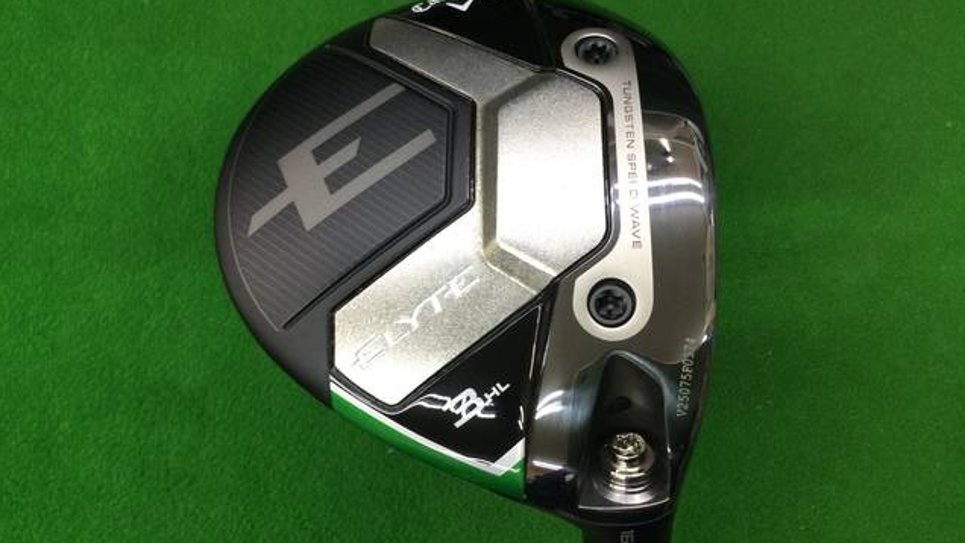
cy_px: 287
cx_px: 482
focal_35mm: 34
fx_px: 870
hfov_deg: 58.0
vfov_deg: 34.7
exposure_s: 1/30
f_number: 2.4
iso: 64
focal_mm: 3.3
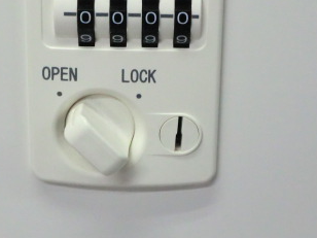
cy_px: 15
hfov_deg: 24.7
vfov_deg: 18.3
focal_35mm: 79
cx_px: 135
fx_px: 723
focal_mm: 6.9
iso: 500
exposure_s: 1/60
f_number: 3.9
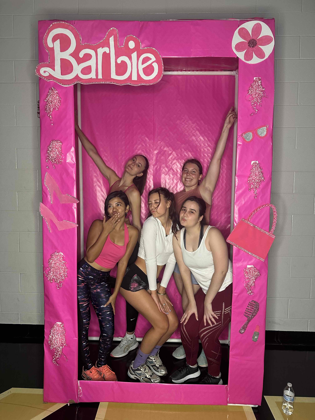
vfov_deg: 71.6
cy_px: 210
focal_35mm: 24
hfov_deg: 56.8
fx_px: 291
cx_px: 158
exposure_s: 1/60
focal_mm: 6.86
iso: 250
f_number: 1.78
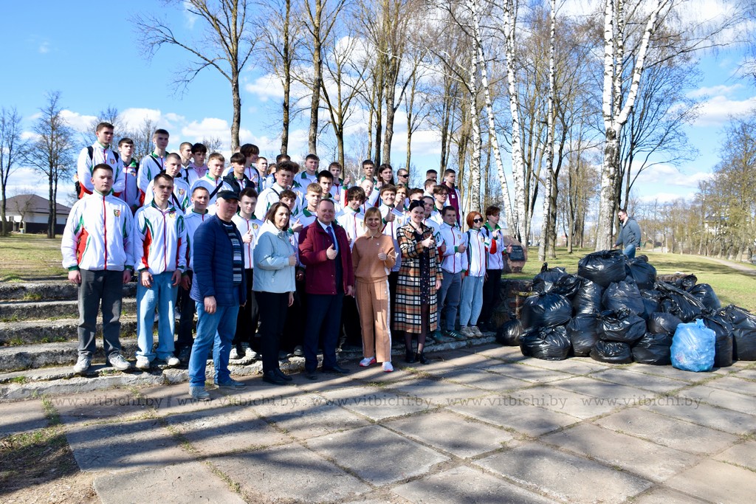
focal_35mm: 27
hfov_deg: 67.4
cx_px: 378
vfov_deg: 47.9
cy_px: 252
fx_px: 567
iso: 180
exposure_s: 1/250
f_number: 8
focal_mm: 18
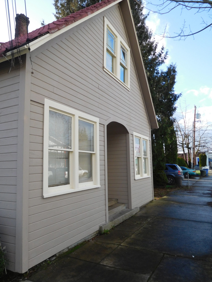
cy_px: 141
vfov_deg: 69.4
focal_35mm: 25
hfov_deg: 54.9
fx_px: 204
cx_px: 106
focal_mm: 4.5
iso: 125
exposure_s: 1/500
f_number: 3.4
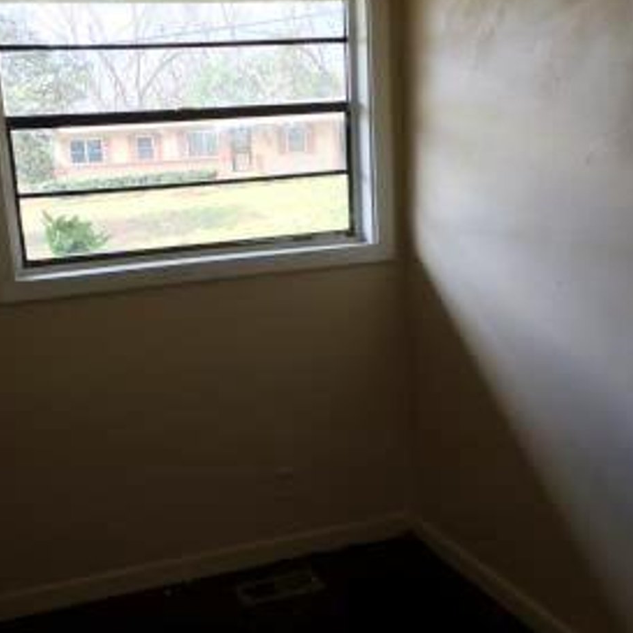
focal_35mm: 42
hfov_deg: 39.8
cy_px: 336
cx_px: 237
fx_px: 869
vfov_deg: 40.0
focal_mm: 4.15
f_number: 2.2
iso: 40
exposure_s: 1/120
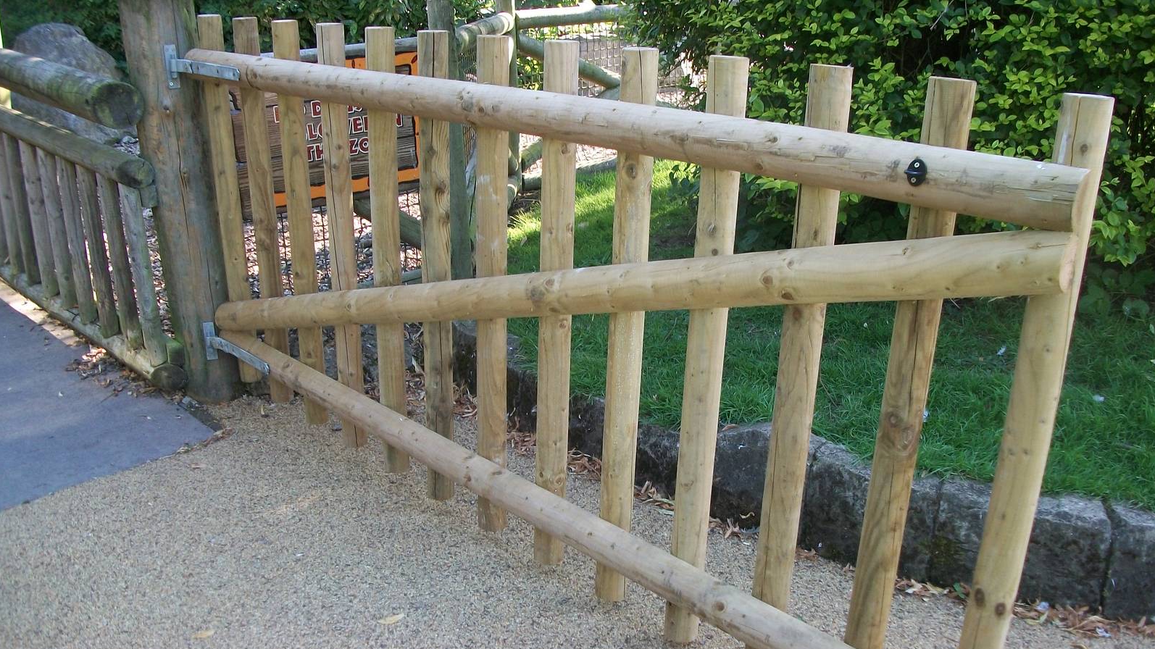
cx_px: 578
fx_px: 1072
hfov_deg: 56.6
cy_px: 353
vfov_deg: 33.7
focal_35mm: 35
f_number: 2.9
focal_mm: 5.7
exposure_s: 1/60
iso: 80
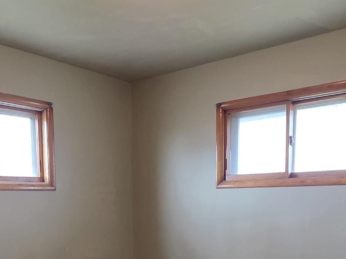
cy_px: 245
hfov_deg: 46.7
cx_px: 155
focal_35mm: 40
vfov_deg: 33.6
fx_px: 400
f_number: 1.9
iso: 400
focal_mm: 2.2
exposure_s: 1/60
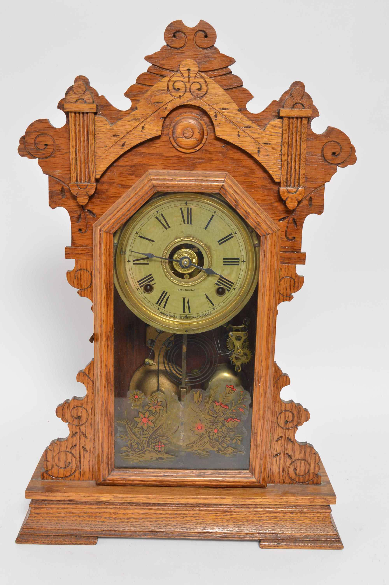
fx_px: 658
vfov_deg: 48.0
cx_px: 194
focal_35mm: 40
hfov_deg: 33.0
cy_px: 292
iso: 800
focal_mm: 27
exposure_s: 1/80
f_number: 9
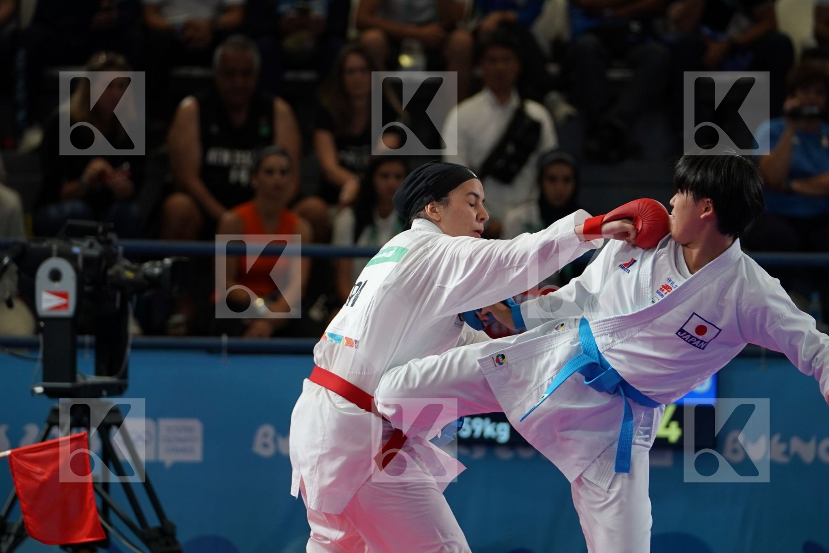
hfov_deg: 8.8
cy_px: 276
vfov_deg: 5.9
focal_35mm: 234
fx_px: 5388
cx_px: 414
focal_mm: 156
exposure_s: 1/1000
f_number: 2.8
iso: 800
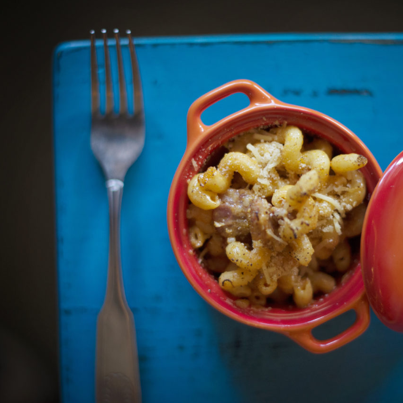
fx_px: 843
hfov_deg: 26.8
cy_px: 202
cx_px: 257
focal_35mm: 64
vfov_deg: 26.9
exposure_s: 1/1000
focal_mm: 50
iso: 800
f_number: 1.4
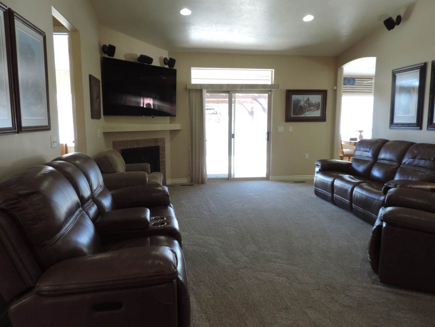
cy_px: 166
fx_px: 314
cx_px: 214
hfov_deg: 69.4
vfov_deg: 54.9
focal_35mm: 25
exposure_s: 1/60
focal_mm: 4.3
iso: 360
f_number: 3
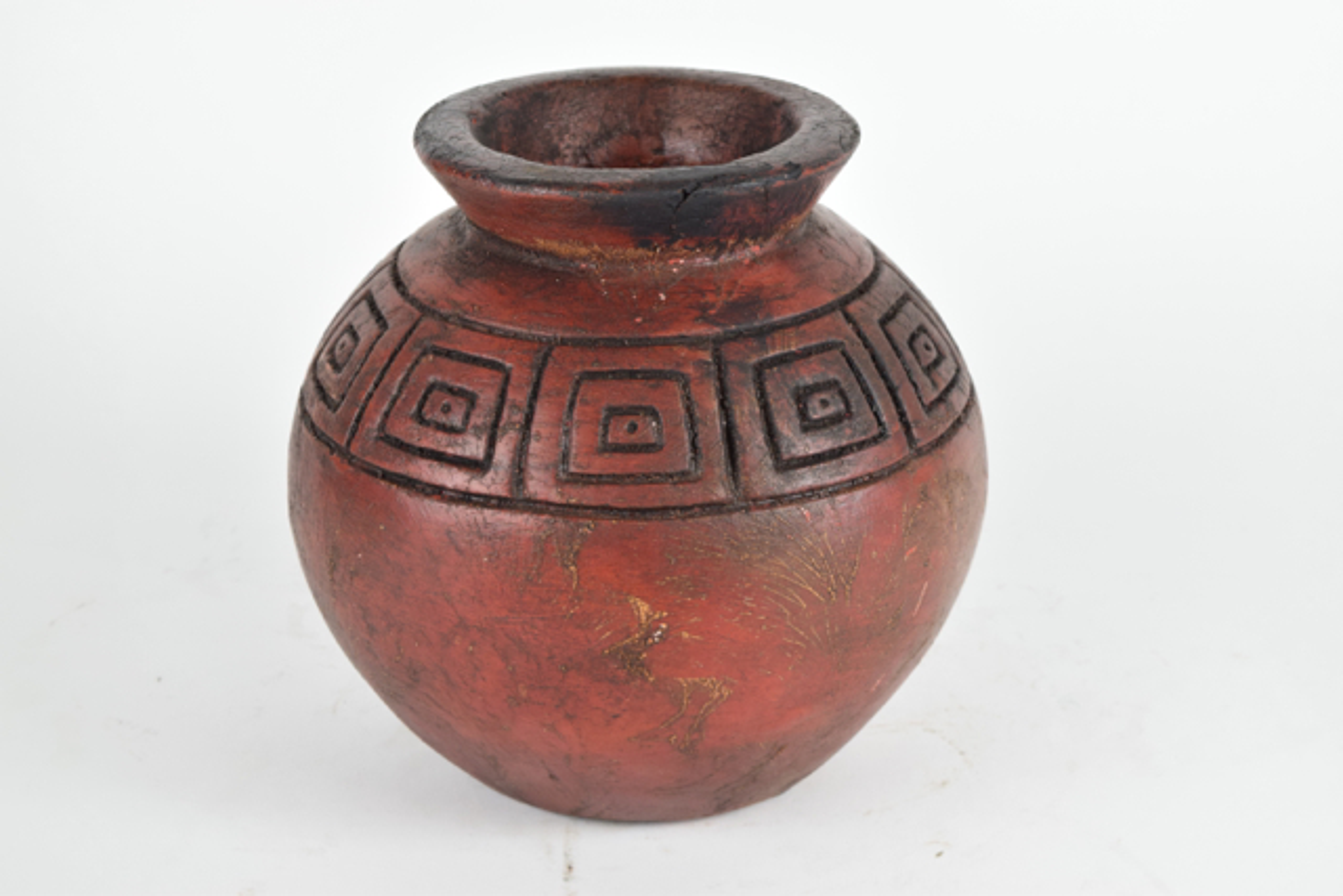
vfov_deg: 16.6
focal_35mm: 82
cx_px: 672
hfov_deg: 24.6
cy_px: 448
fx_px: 3078
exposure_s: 1/125
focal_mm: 55
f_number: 8
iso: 800
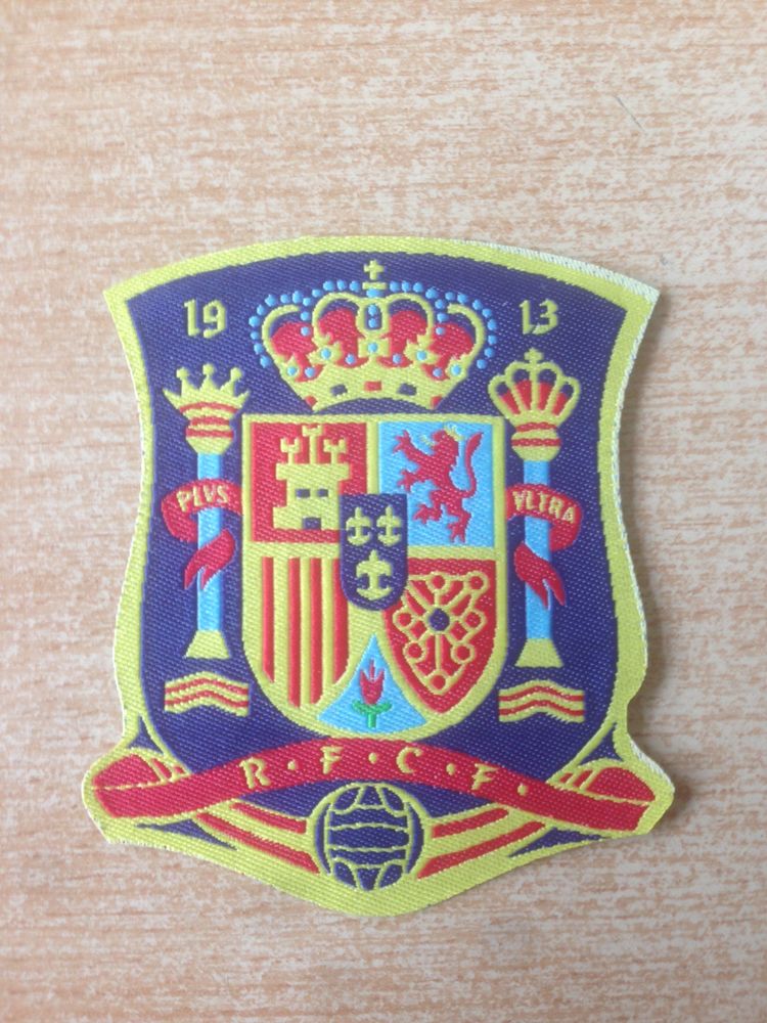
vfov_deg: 55.4
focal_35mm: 33
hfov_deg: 42.9
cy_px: 512
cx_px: 384
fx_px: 975
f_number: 2.4
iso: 50
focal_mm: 4.12
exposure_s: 1/20
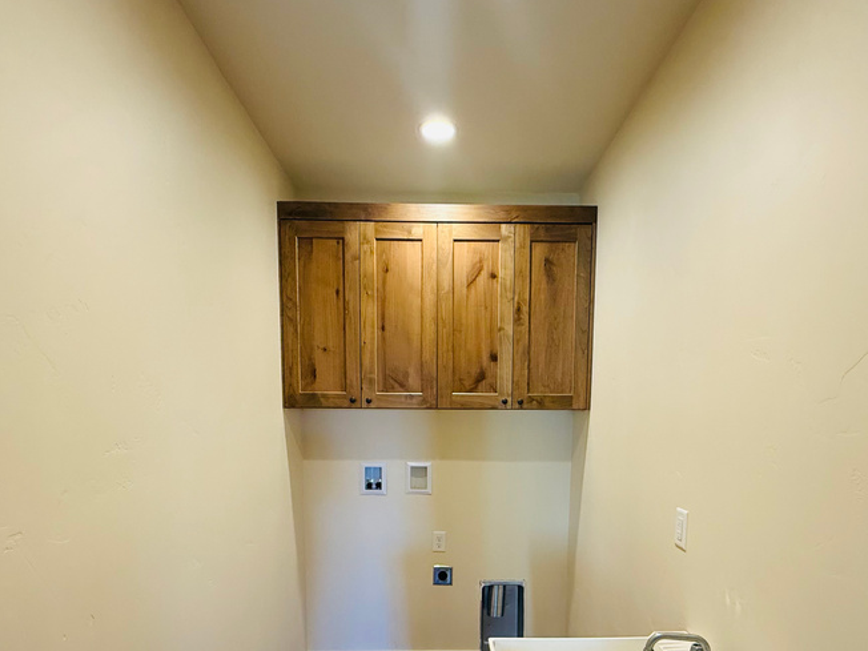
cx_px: 463
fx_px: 552
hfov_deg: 76.3
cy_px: 471
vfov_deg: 58.6
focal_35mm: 22
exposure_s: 1/60
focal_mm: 2.22
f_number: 2.2
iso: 200
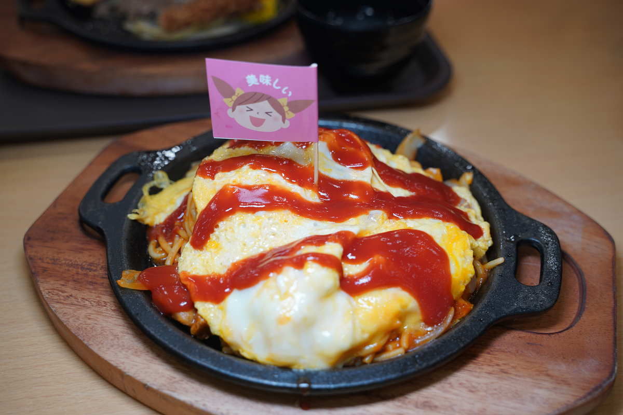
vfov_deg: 33.4
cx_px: 312
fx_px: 692
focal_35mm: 40
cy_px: 208
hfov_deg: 48.5
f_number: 4
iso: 200
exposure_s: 1/60
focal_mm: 40
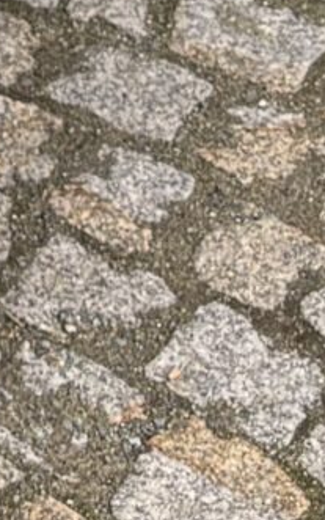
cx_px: -799
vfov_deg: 9.4
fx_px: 2791
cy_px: -778
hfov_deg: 6.0
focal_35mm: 197
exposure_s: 1/121
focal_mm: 6.76
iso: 125
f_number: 1.78
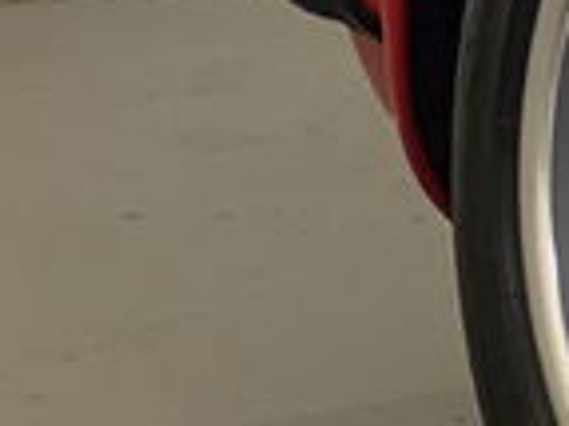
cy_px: -179
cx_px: 1261
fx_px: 4582
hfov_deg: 6.8
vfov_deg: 5.3
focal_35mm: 279
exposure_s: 1/29
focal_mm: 6
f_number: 2
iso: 400
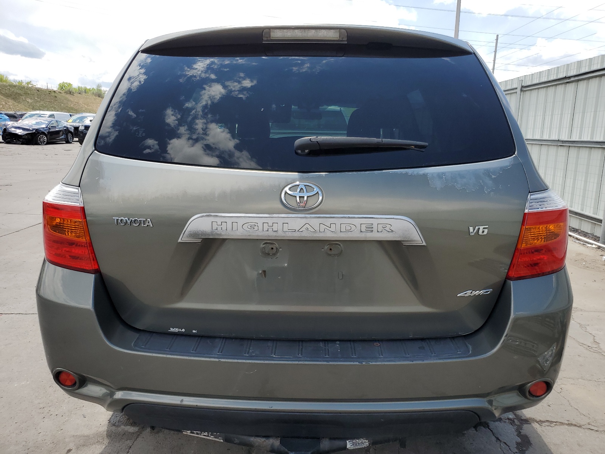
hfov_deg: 67.3
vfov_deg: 53.1
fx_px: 454
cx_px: 302
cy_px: 227
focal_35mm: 26
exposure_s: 1/2000
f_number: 1.5
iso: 50
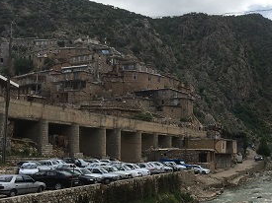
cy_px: 135
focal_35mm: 51
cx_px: 234
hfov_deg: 35.7
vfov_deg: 28.4
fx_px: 401
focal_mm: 4.15
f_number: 2.2
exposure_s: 1/1148
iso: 25
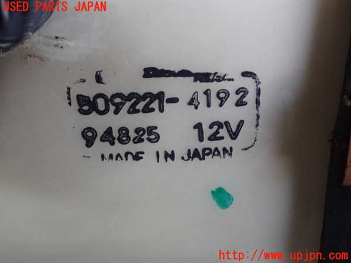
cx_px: 176
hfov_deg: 41.2
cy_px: 132
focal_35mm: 46
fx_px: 466
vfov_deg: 31.5
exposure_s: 1/50
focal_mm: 8.41
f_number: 3.1
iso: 640
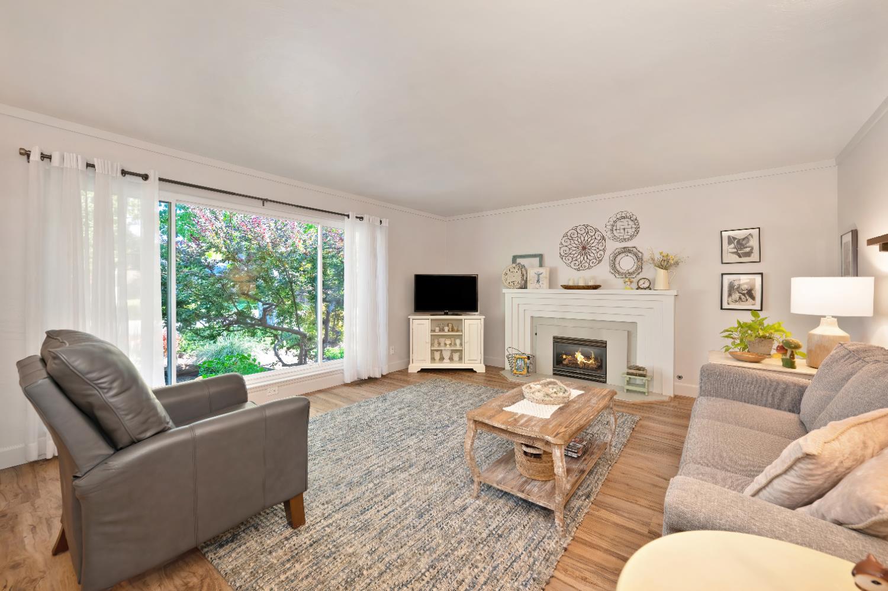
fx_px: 345
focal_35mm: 14
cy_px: 296
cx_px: 444
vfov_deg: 81.1
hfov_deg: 104.3
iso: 500
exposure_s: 1/15
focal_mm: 14
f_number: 4
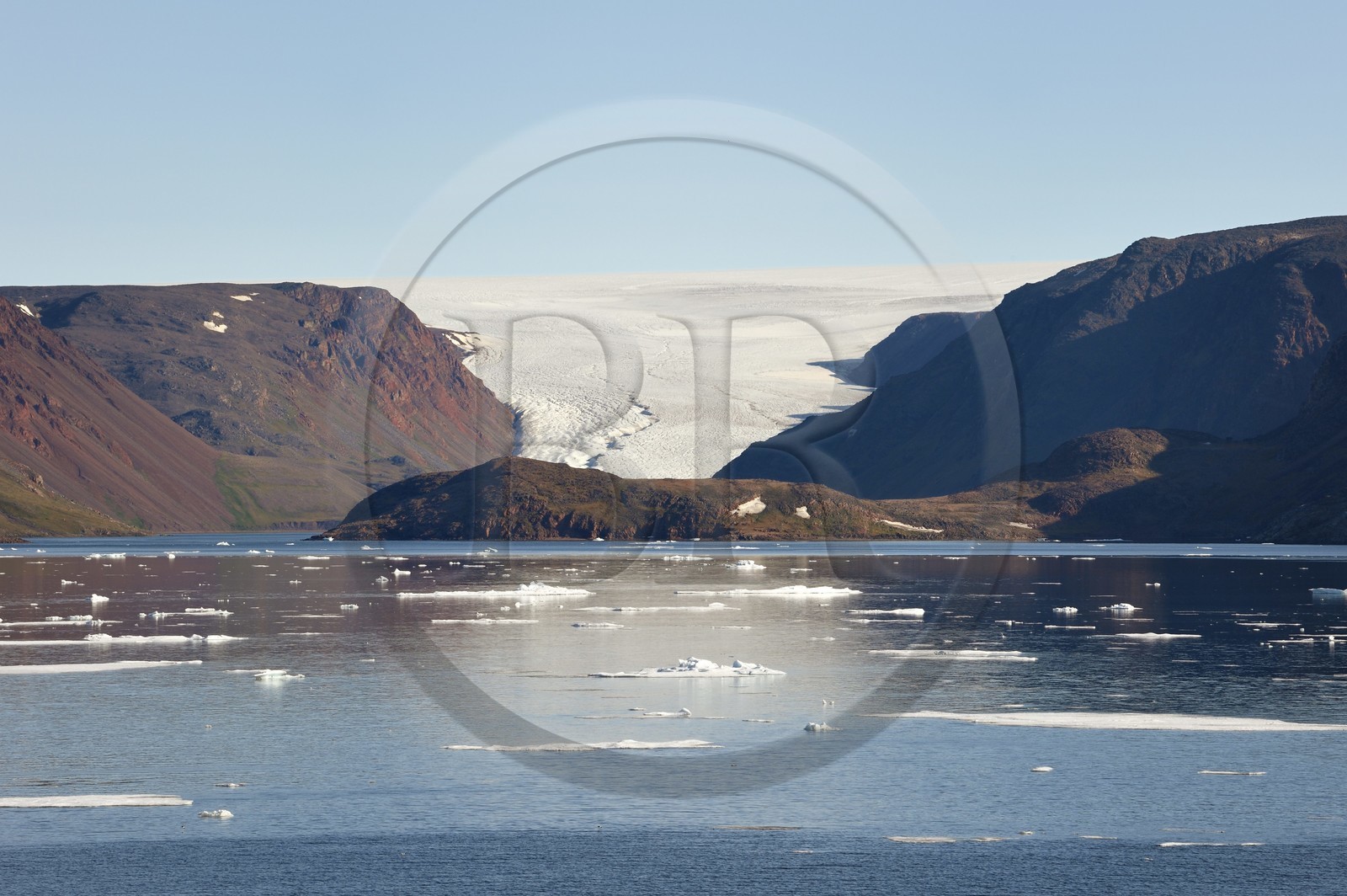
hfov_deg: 10.3
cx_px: 674
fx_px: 7477
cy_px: 448
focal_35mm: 200
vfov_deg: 6.9
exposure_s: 1/250
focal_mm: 200
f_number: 14
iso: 200
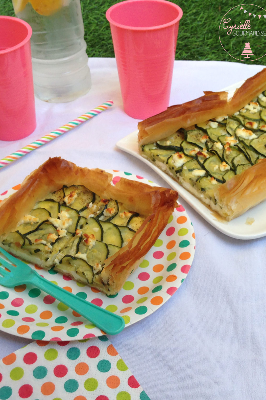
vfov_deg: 54.4
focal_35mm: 35
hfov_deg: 37.8
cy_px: 197
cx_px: 128
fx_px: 388
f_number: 2.4
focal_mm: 4.12
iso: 50
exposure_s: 1/120
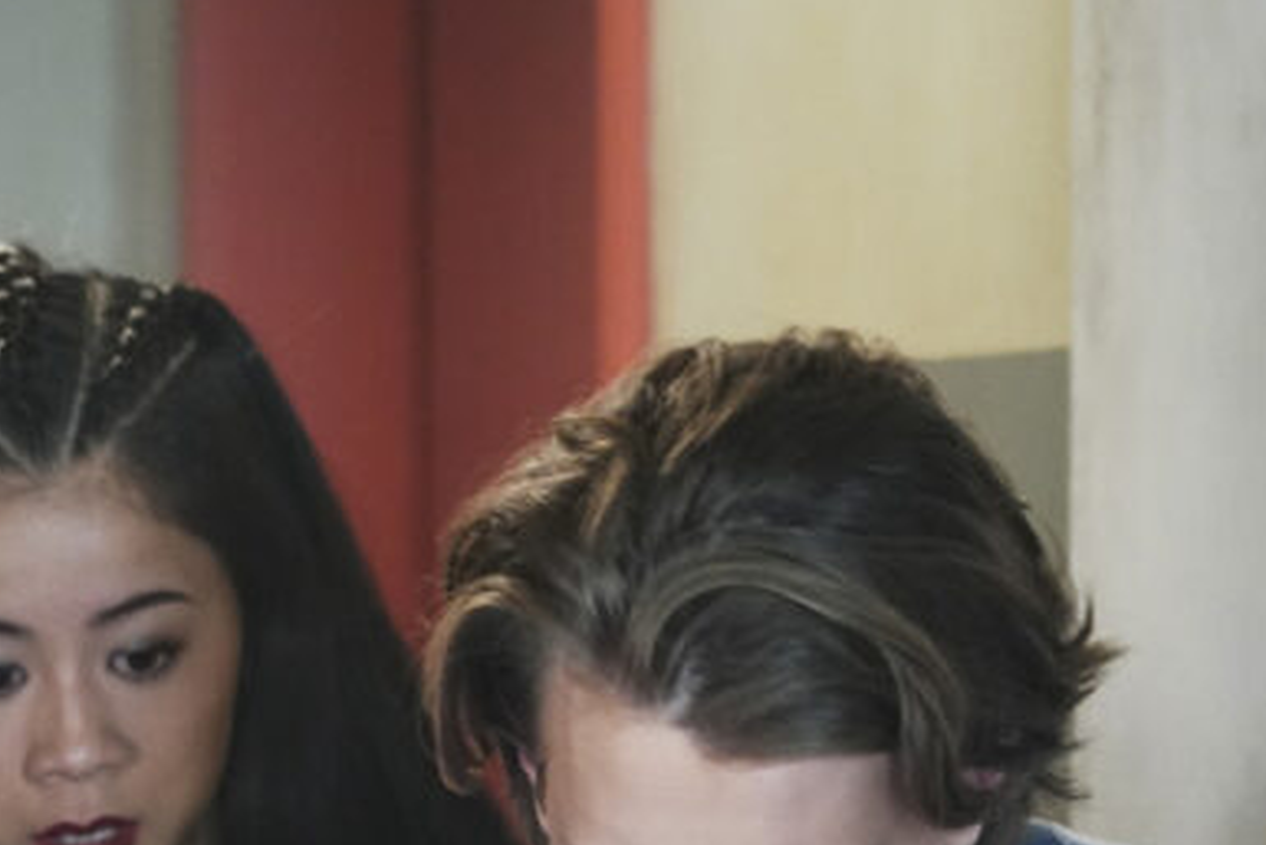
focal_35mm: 391
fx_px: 13755
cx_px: 79
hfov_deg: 5.3
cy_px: 1080
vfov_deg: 3.5
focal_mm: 147
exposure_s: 1/80
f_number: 4
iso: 4000
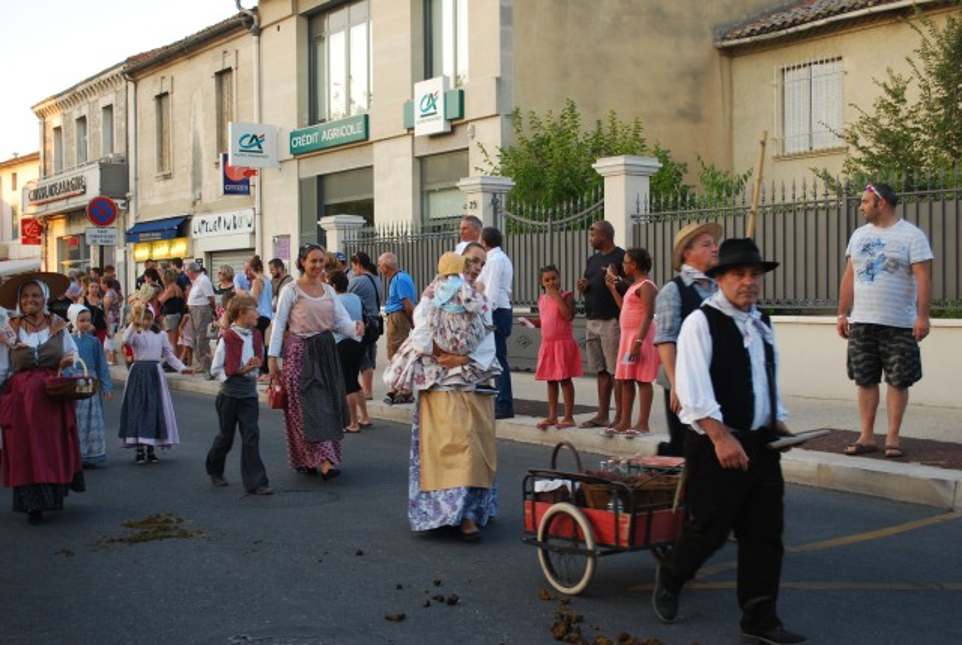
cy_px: 322
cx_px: 481
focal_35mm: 48
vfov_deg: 28.2
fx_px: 1285
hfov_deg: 41.1
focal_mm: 32
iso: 200
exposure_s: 1/80
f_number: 4.8
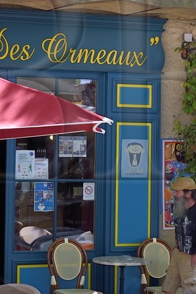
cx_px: 106
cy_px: 80
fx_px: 1169
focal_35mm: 143
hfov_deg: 9.6
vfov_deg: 14.3
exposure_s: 1/125
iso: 200
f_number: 9
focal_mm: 32
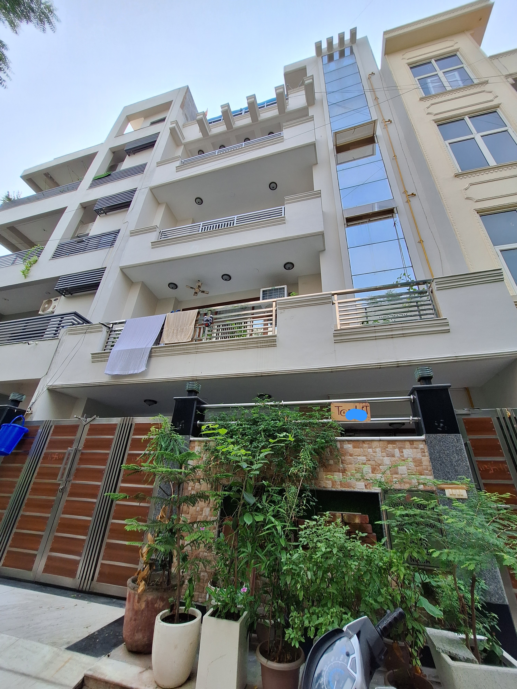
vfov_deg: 106.2
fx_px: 259
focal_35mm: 13
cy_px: 344
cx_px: 258
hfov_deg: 89.9
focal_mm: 1.74
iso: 40
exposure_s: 1/1000
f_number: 2.2
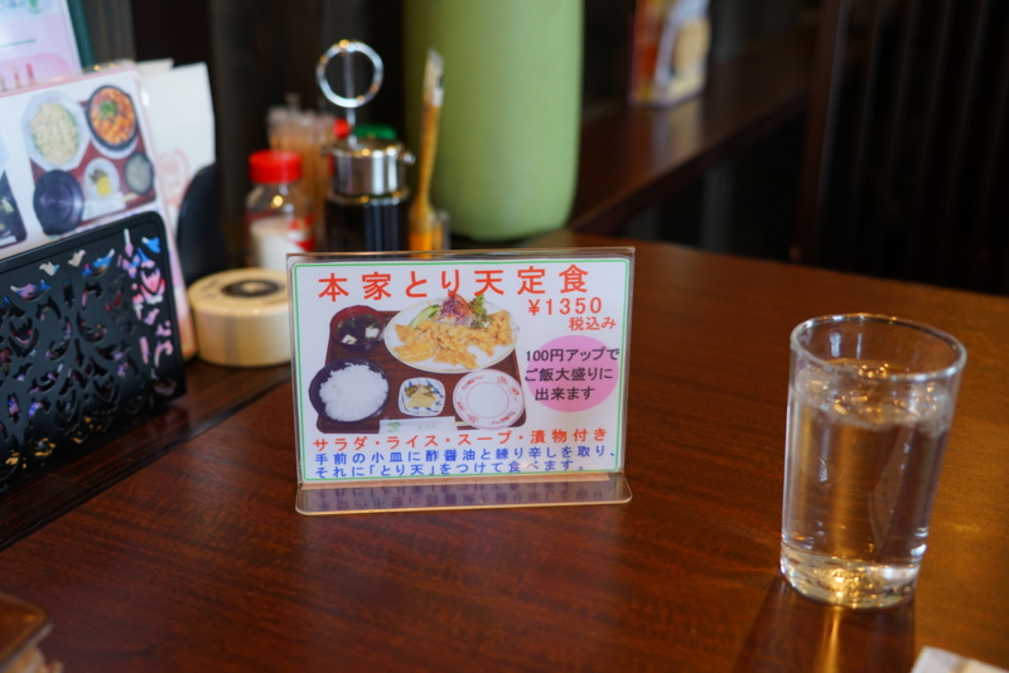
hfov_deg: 44.5
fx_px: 1234
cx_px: 504
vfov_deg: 30.5
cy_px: 336
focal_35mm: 44
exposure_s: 1/60
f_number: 4.5
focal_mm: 44
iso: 800
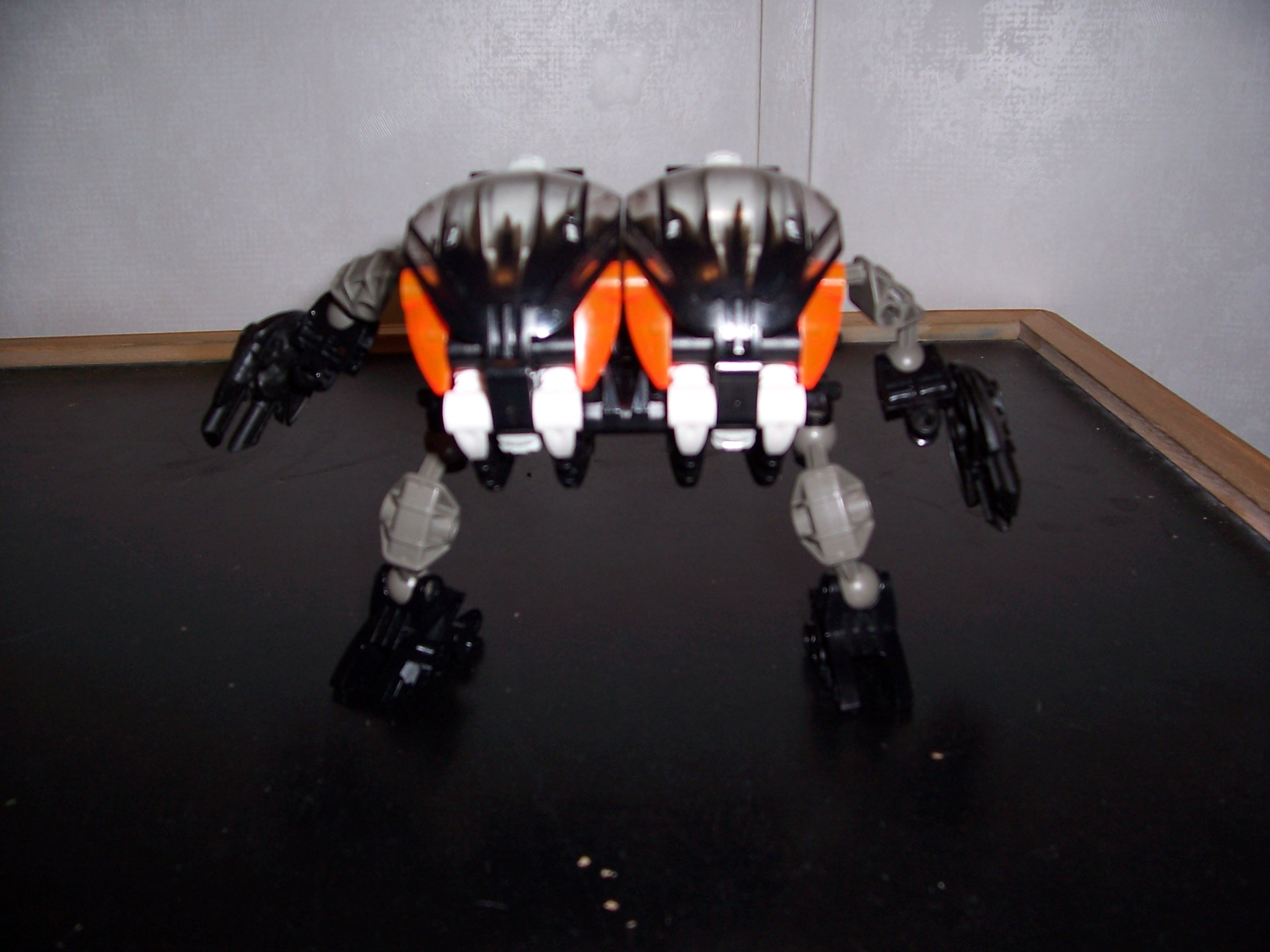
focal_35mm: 34
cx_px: 635
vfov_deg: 41.8
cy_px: 476
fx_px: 1247
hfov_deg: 54.0
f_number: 2.7
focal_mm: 5.6
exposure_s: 1/60
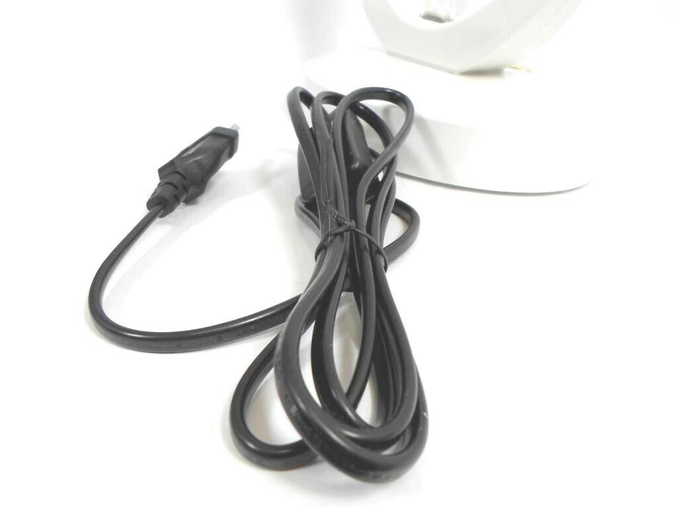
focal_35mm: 25
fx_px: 489
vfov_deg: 54.9
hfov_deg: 69.4
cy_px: 254
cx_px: 338
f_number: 2.5
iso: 80
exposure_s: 1/250
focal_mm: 4.5
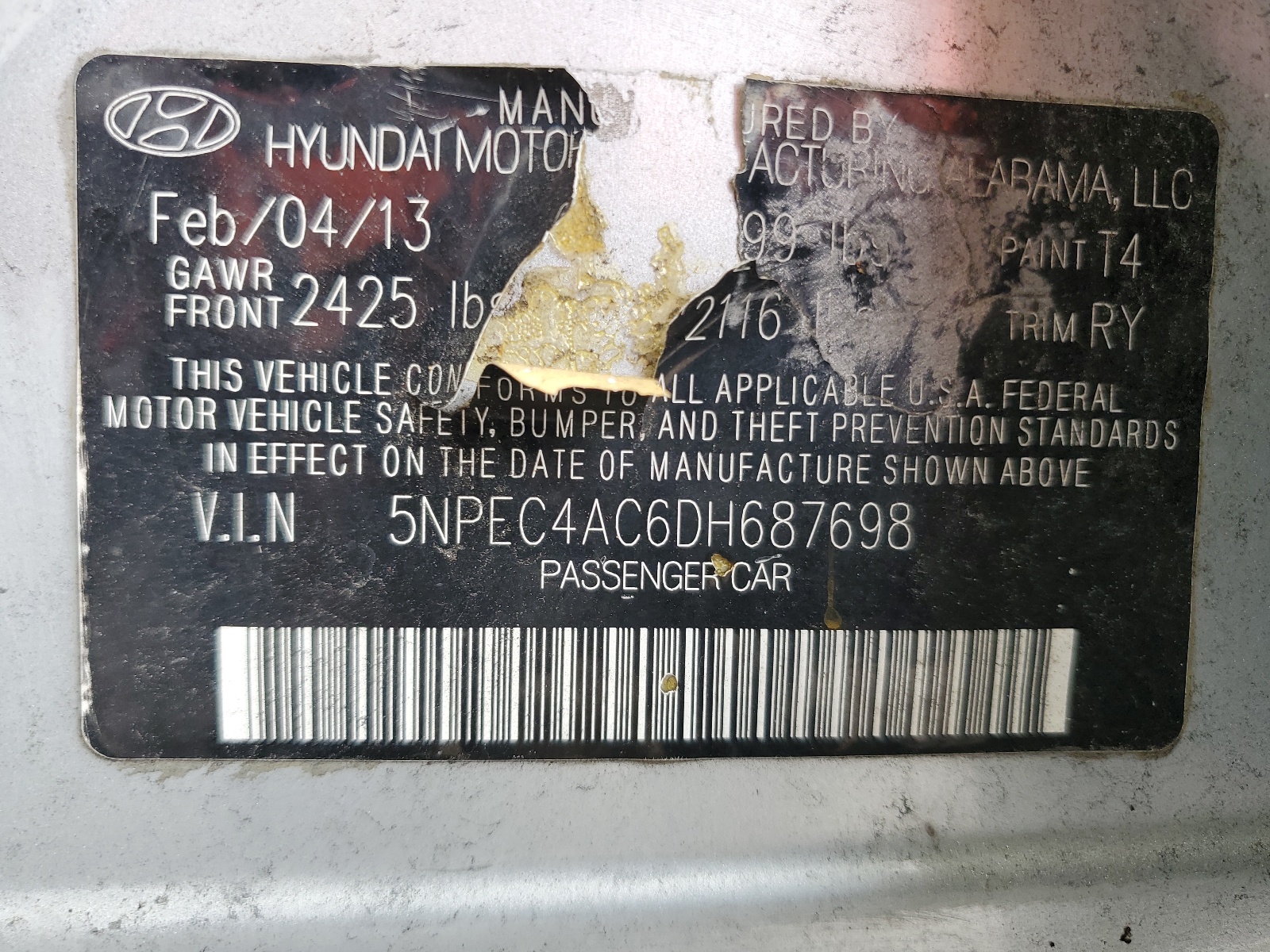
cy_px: 476
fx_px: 954
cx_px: 635
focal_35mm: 26
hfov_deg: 67.3
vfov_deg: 53.1
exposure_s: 1/60.2
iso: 53
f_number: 1.5
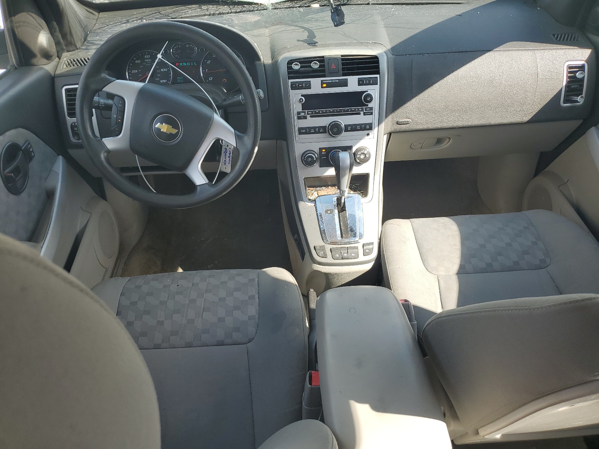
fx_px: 450
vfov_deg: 53.1
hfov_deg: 67.3
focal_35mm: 26
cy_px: 224
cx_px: 300
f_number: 1.5
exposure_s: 1/476
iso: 50
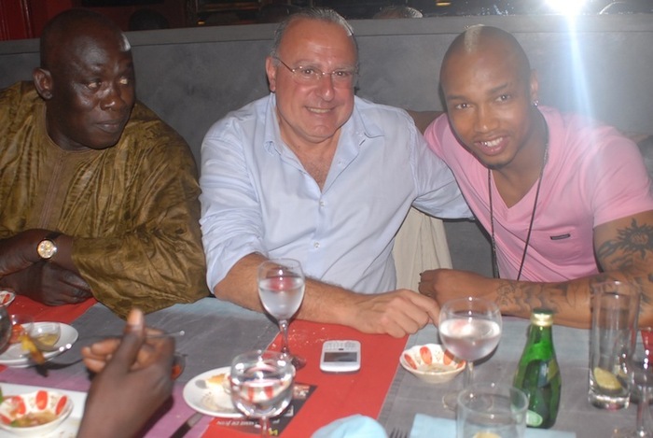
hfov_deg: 46.3
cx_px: 326
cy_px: 219
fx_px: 763
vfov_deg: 32.0
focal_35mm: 42
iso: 400
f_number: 4
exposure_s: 1/60
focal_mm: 28
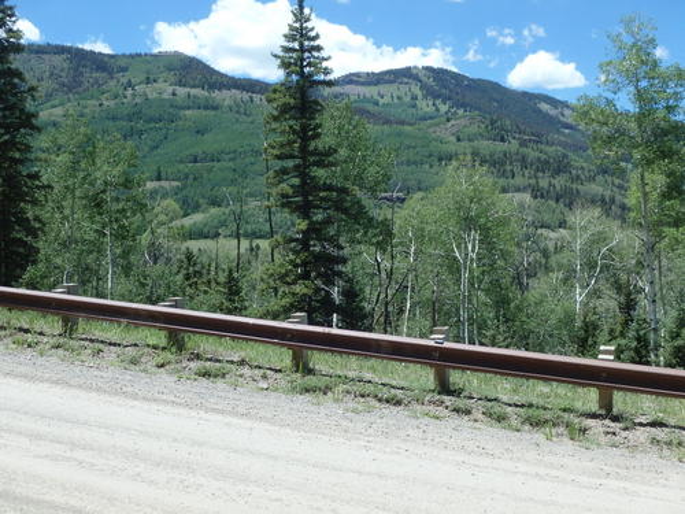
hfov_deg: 46.8
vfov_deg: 36.0
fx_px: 792
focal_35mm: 40
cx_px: 342
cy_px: 257
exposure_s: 1/500
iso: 125
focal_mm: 7.3
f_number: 4.7
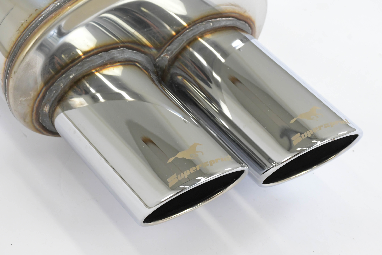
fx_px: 1114
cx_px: 191
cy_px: 128
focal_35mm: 105
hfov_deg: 19.5
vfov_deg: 13.0
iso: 4000
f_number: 10
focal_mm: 70
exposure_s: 1/160
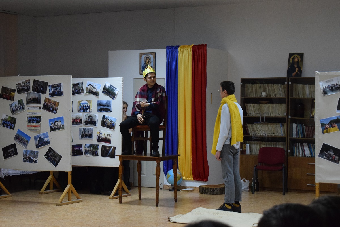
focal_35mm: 78
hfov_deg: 26.0
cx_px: 170
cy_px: 114
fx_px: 737
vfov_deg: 17.5
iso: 3200
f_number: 5.6
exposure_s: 1/40
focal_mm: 52
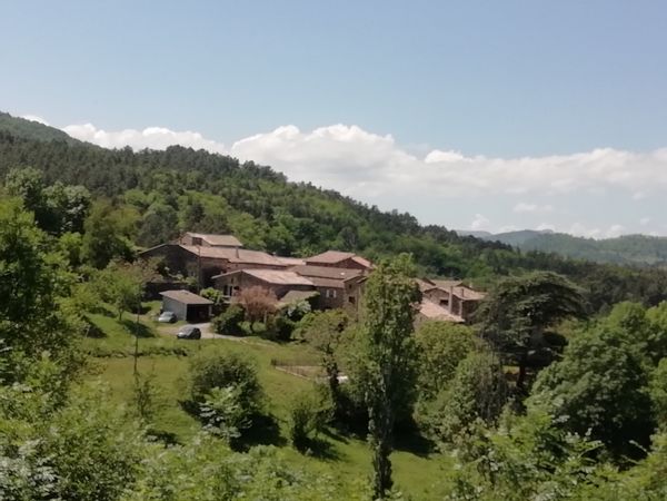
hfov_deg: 33.2
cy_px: 250
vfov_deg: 25.2
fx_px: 1118
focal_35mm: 58
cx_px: 334
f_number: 2.2
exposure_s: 1/1580
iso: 50
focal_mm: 3.46
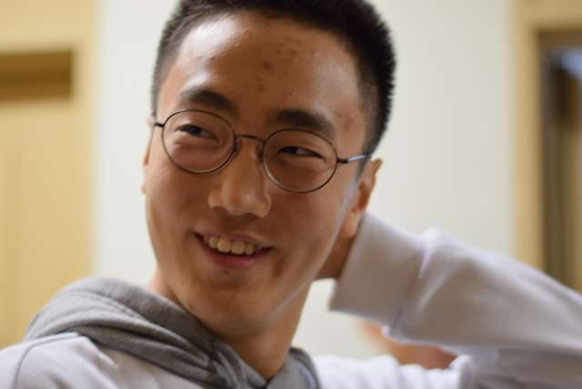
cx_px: 291
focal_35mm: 75
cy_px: 194
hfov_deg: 27.0
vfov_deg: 18.2
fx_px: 1213
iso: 500
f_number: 1.8
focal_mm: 50
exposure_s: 1/125
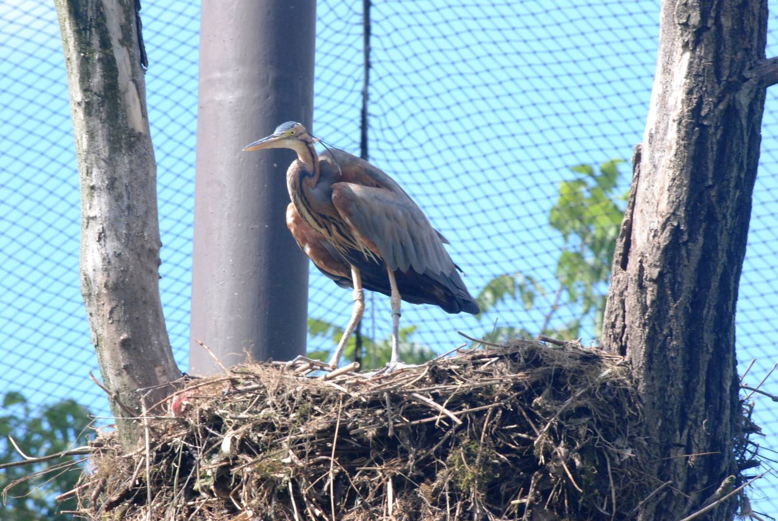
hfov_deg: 4.6
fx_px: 9736
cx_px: 389
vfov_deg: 3.1
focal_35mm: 450
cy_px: 260
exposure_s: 1/160
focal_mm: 300
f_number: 14
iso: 1000
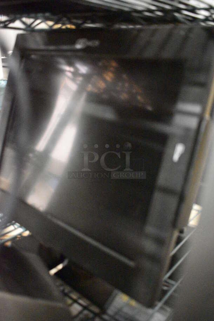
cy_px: 160
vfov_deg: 57.2
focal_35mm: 33
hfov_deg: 40.0
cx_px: 107
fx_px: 294
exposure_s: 1/40
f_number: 3.8
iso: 12800
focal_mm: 22
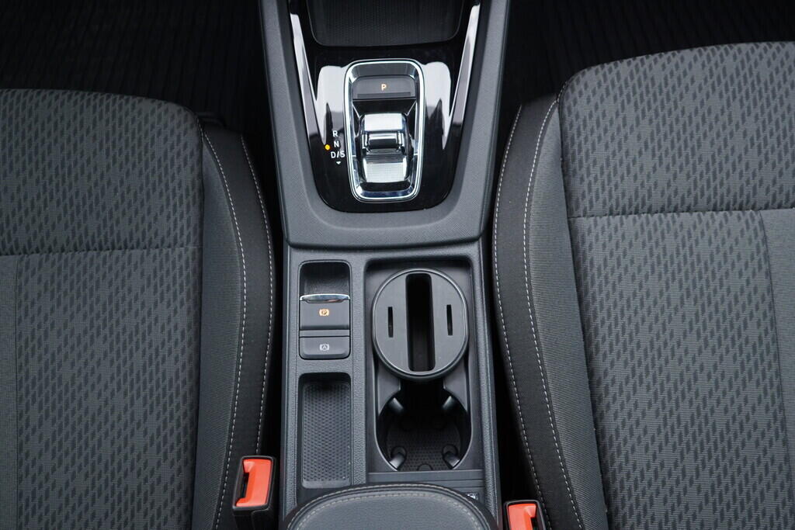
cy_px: 265
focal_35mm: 36
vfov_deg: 36.9
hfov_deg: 53.1
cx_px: 398
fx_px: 795
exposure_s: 1/40
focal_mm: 24
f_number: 2.8
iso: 320
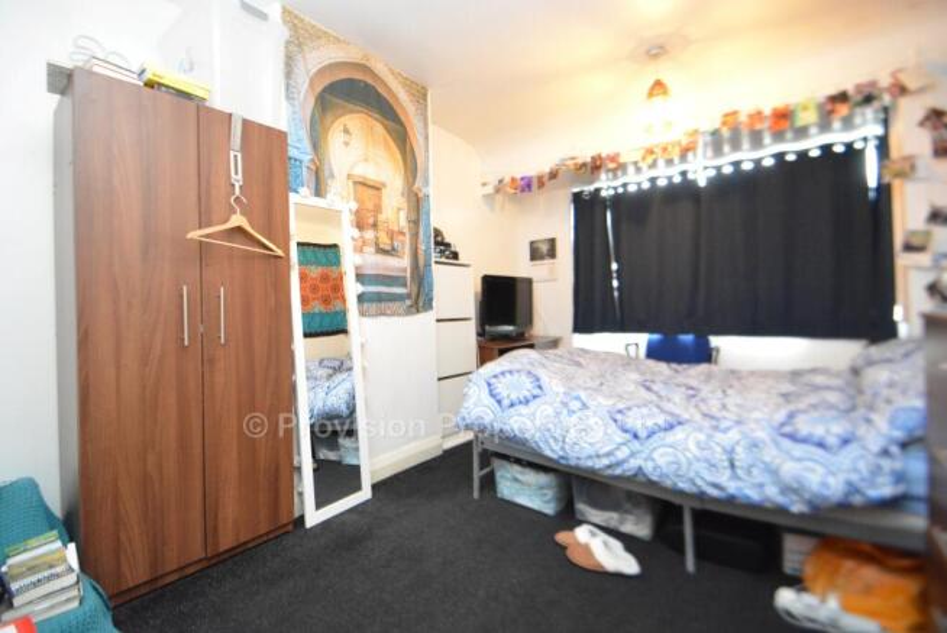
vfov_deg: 77.4
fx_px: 395
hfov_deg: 100.4
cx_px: 474
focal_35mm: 15
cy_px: 316
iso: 3200
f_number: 3.5
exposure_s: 1/10
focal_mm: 10
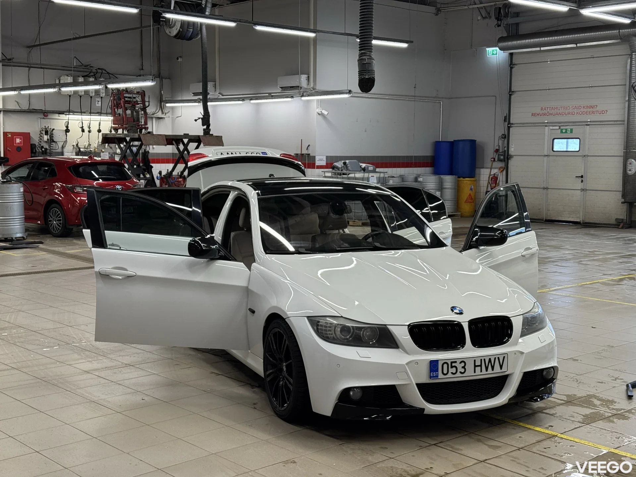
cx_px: 318
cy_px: 238
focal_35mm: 48
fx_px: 882
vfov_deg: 30.3
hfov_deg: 39.7
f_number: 1.78
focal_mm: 6.76
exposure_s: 1/100
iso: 80
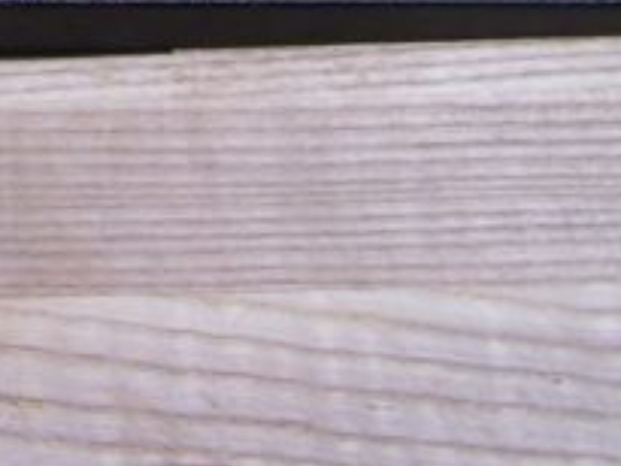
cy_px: -290
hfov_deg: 12.0
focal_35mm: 148
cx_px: -588
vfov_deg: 9.7
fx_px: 2657
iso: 100
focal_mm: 6.3
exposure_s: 1/30
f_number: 2.8
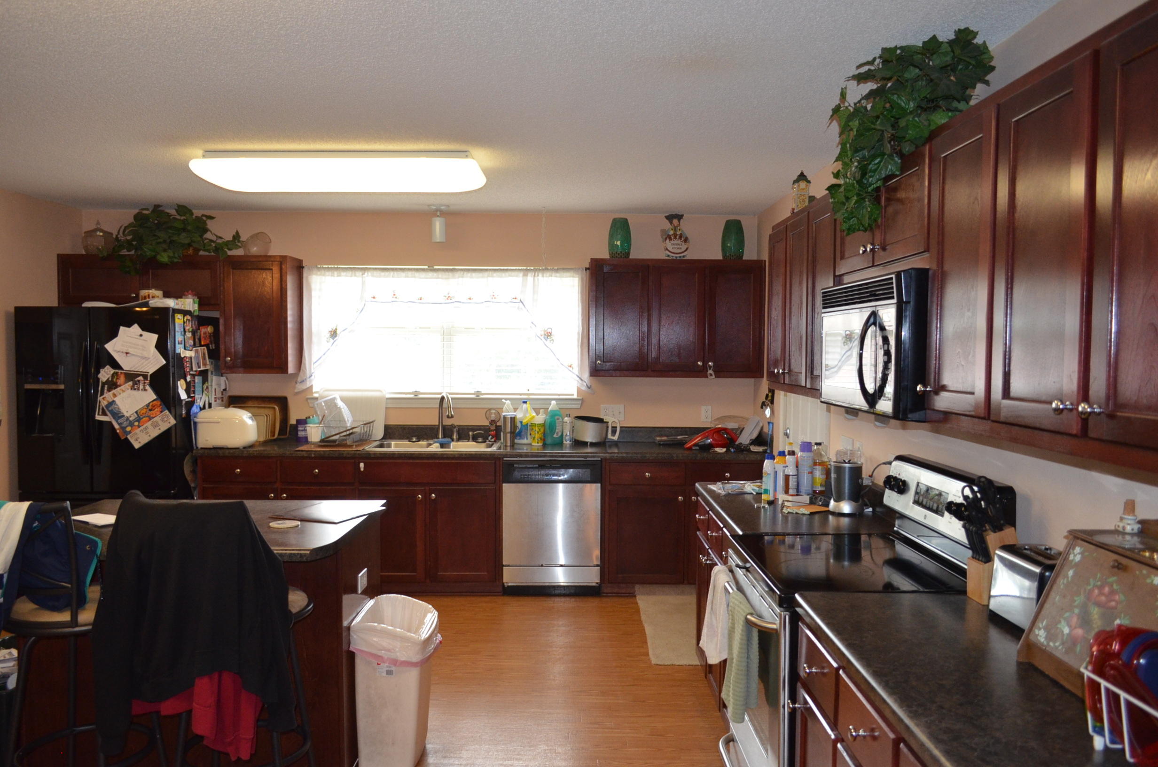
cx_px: 579
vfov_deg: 47.7
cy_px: 384
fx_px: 867
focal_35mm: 27
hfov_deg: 67.5
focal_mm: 18
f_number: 3.5
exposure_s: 1/60
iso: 1000
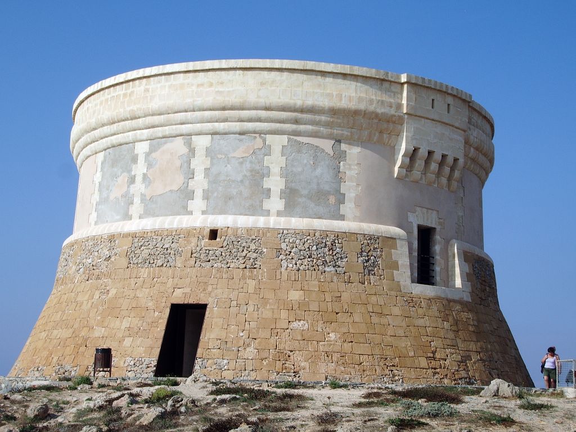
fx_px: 1032
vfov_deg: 23.7
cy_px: 216
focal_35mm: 62
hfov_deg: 31.2
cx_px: 288
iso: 50
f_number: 5.6
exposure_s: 1/400
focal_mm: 10.2
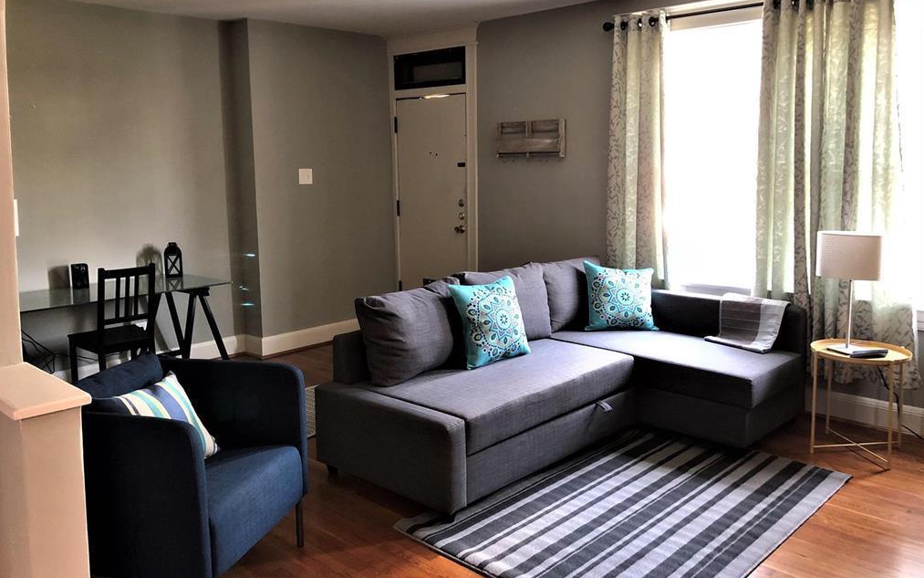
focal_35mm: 30
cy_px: 238
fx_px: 755
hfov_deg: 62.9
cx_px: 461
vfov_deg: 41.7
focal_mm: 4
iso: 50
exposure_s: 1/15
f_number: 1.8
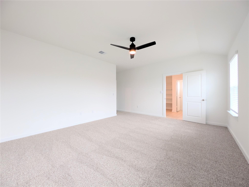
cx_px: 124
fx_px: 86
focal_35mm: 12
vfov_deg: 94.6
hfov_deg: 110.5
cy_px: 94
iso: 58
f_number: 1.7
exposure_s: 1/127
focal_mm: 2.02
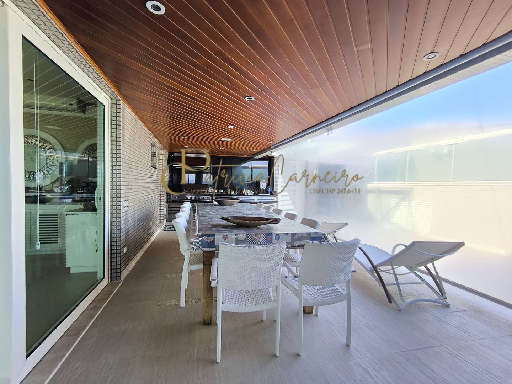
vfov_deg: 78.1
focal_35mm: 16
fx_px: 237
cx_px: 256
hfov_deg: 94.5
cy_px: 192
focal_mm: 1.65
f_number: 2.2
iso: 64
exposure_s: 1/120
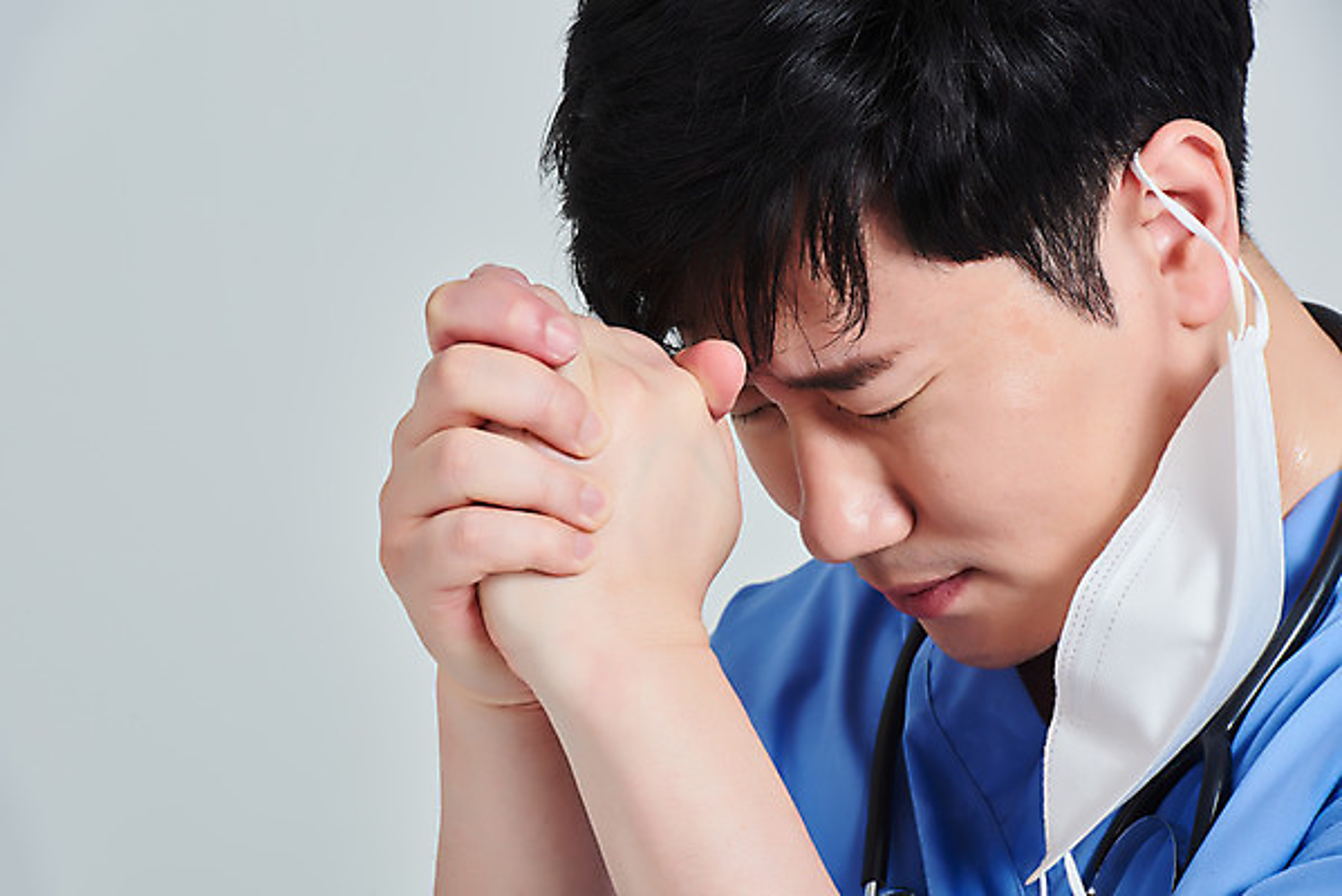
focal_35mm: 200
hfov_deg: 10.3
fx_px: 7459
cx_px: 671
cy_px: 448
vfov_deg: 6.9
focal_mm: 200
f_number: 14
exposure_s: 1/125
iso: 100
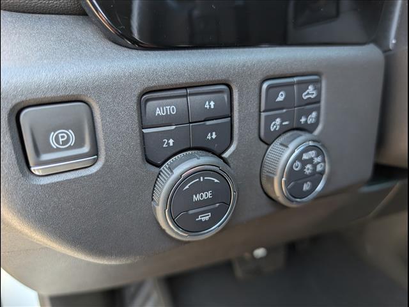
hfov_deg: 71.6
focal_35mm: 24
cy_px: 154
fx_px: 284
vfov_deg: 56.8
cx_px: 204
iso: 34
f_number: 1.68
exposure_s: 1/147
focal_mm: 6.9
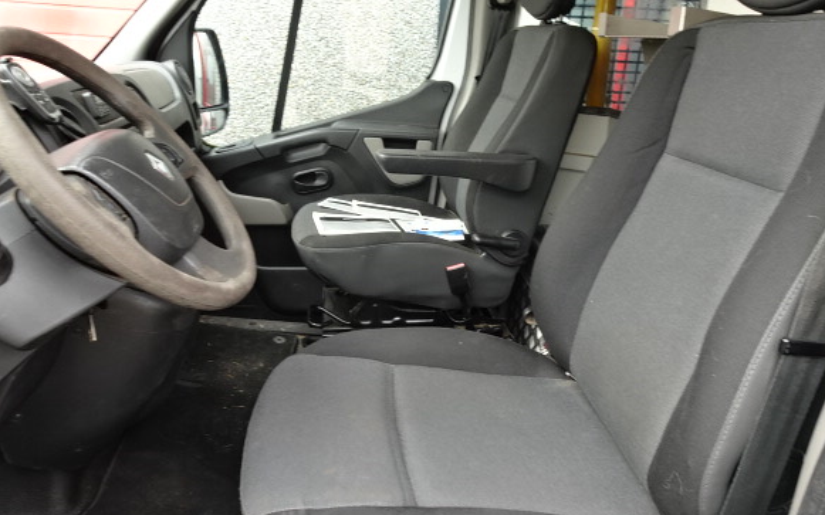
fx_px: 629
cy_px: 216
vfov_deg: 44.4
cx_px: 430
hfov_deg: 66.4
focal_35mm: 28
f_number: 3.5
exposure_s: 1/30
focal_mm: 4.25
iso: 100
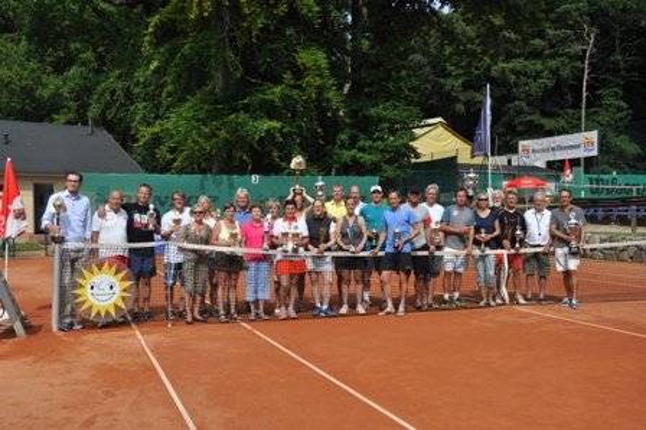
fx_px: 699
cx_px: 323
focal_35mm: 39
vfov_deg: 34.2
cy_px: 215
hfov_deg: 49.6
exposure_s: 1/1600
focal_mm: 26
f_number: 7.1
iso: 400
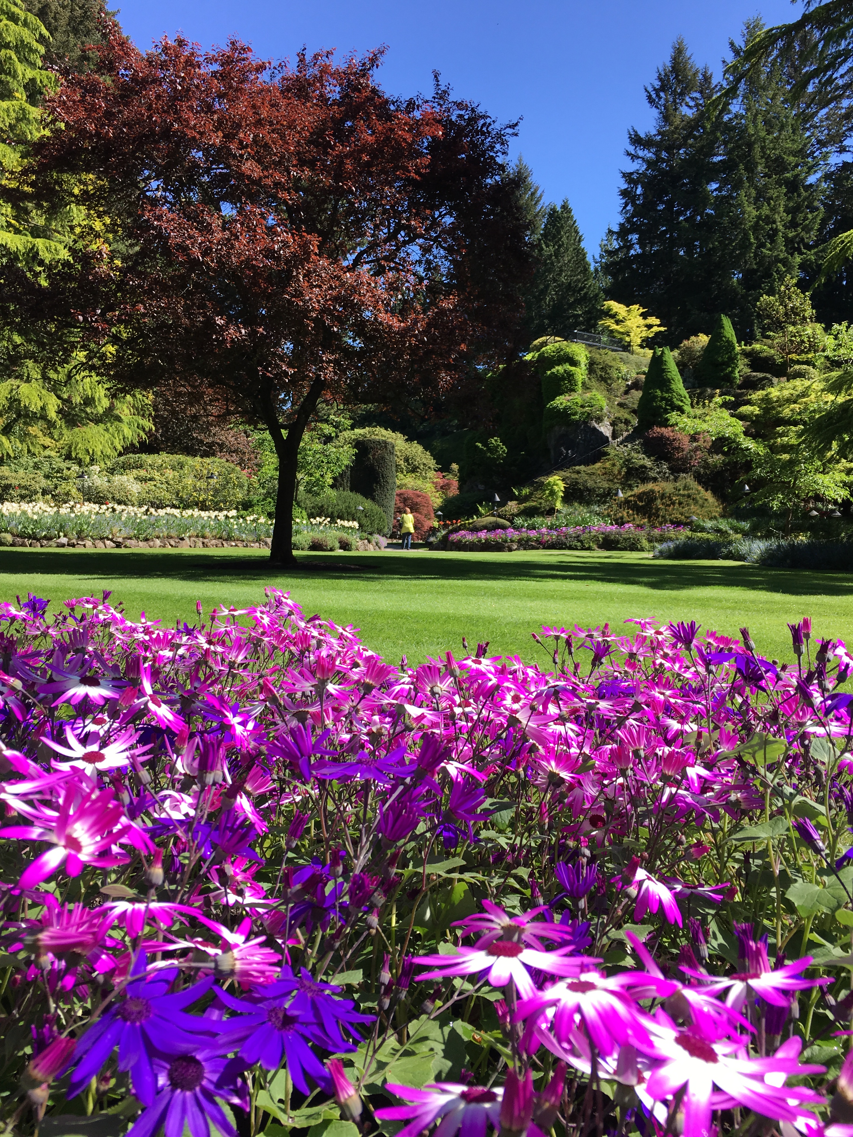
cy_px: 568
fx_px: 953
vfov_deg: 61.7
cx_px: 426
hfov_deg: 48.2
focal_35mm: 29
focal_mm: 4.15
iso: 25
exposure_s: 1/769
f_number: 2.2
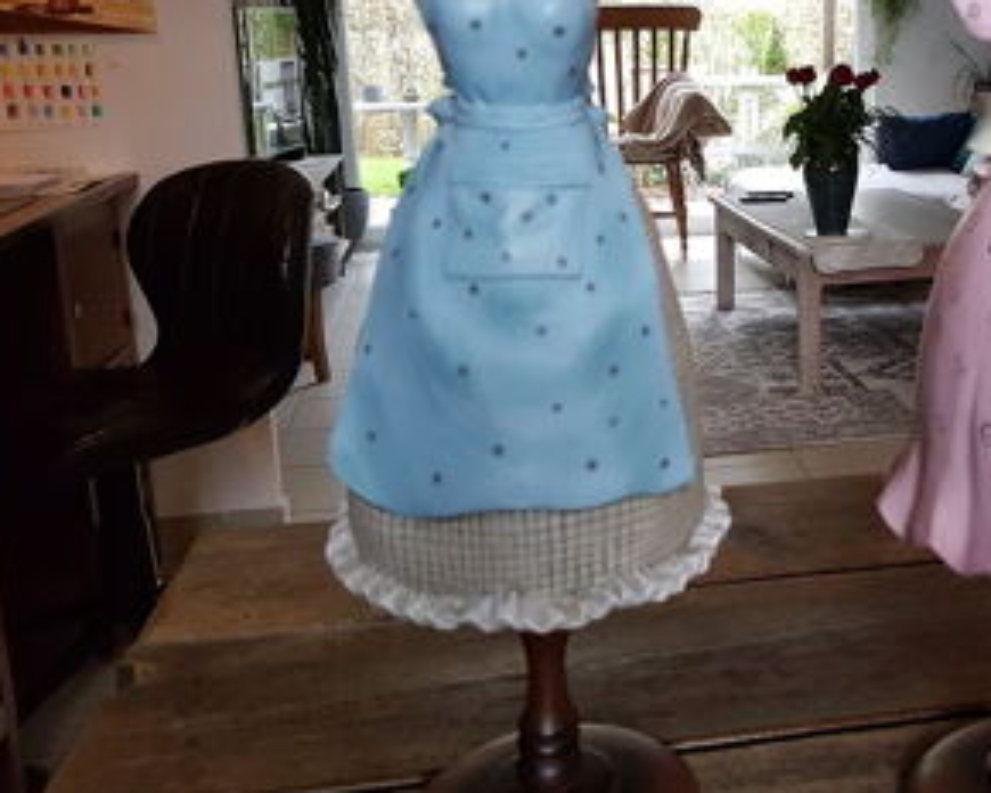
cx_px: 786
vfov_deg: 35.5
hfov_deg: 42.0
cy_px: 304
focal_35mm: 42
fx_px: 1232
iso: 200
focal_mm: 4.2
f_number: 1.7
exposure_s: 1/50
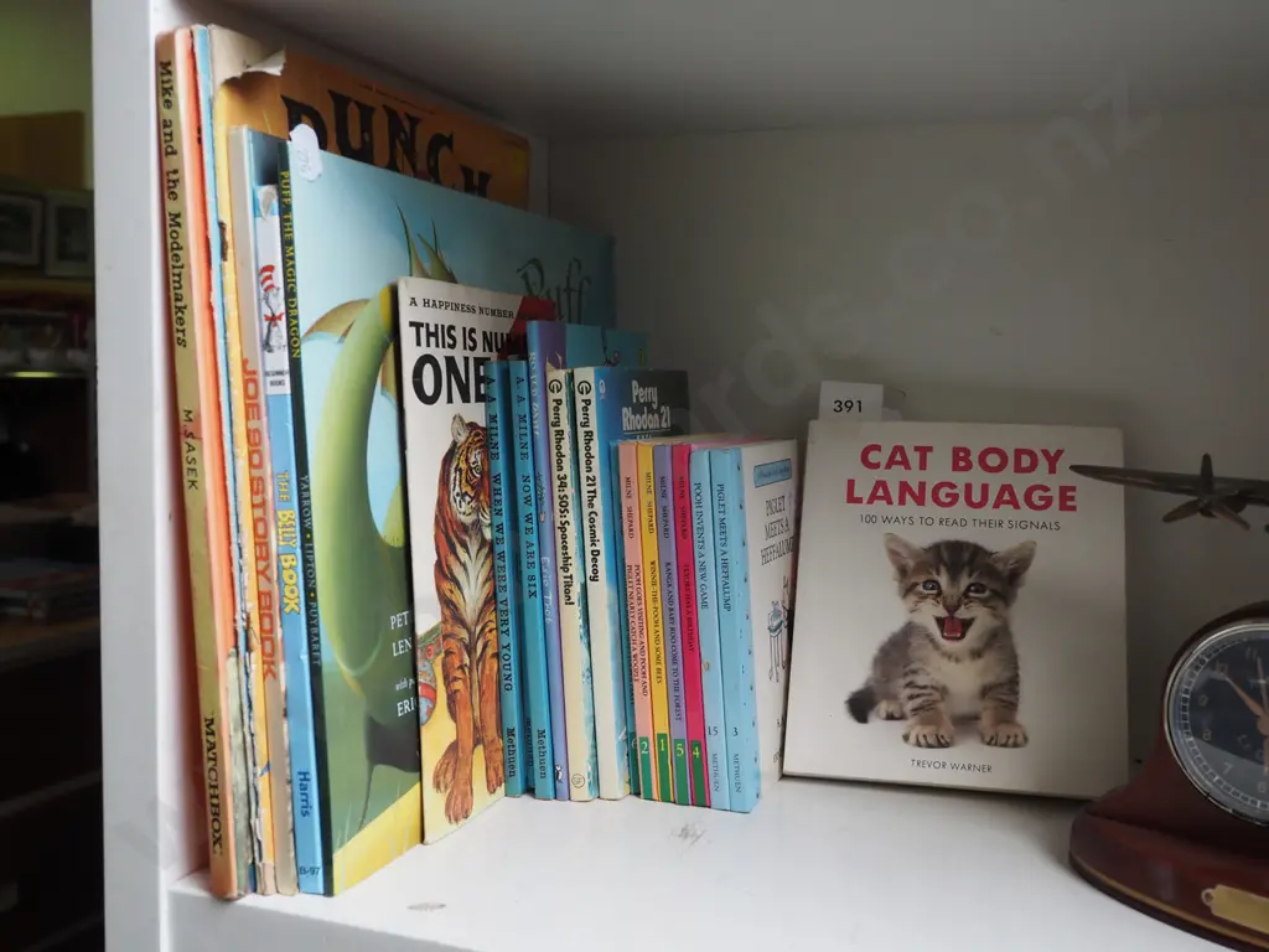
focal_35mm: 34
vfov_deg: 41.8
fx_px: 1246
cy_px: 476
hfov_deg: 54.0
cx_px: 634
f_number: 5.6
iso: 800
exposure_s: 1/160
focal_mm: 17
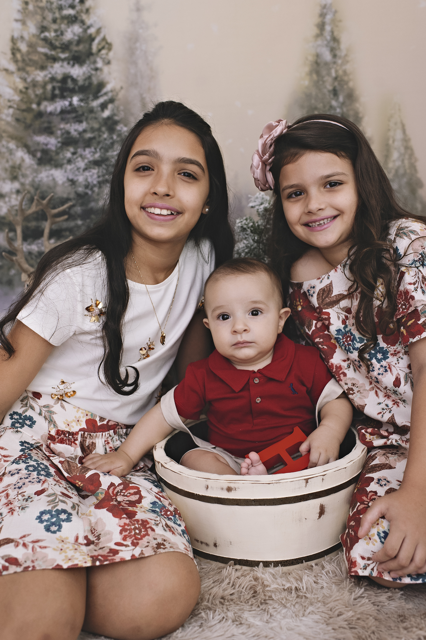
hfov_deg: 37.8
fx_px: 622
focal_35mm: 35
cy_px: 320
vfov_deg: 54.5
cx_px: 213
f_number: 4
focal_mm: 35
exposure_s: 1/200
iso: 640
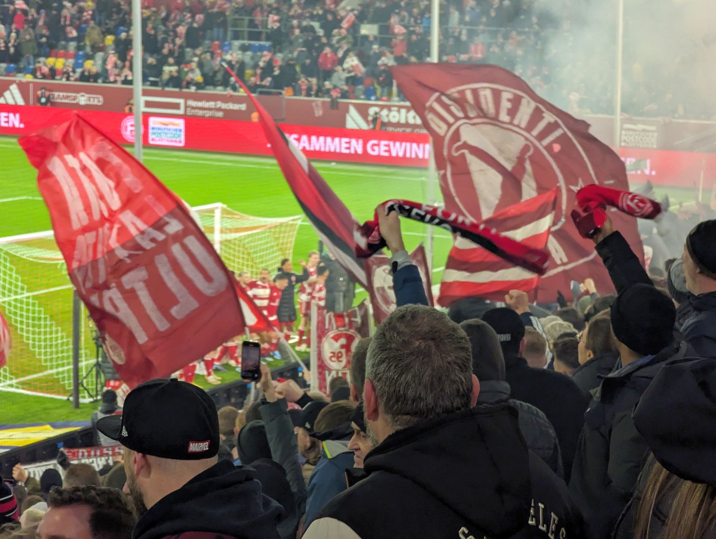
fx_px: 2196
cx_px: 358
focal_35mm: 106
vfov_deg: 14.0
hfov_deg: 18.5
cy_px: 270
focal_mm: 19
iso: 636
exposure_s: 1/172
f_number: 3.5
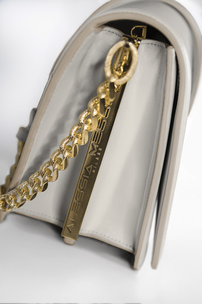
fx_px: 590
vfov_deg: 28.9
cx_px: 101
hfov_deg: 19.4
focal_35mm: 70
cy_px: 152
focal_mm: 70
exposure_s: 1/80
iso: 1000
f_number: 4
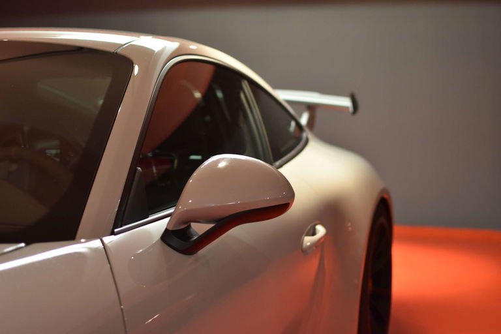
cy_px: 167
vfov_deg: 25.8
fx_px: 731
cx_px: 250
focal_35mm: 52
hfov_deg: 37.9
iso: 800
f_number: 2.2
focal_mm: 35
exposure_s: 1/60
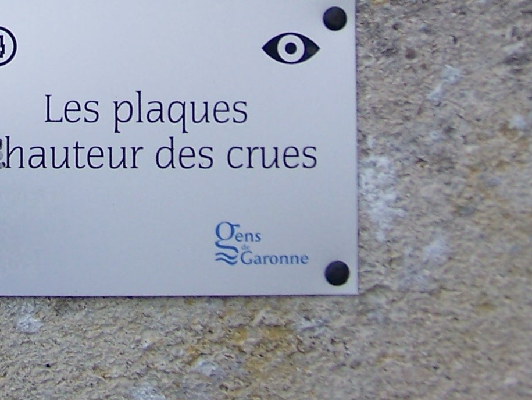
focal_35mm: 121
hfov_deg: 16.1
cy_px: -135
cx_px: 77
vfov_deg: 11.9
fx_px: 1860
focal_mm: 7.1
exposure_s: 1/400
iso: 80
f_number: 2.9
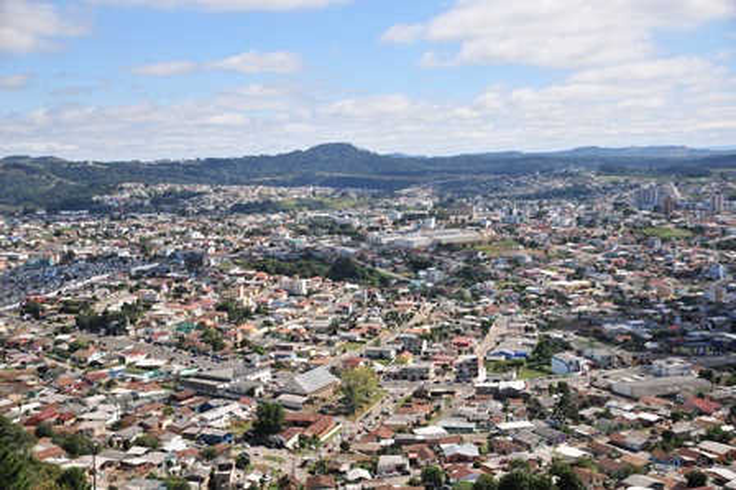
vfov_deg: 28.0
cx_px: 368
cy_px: 245
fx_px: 981
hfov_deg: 41.1
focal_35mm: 48
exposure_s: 1/2000
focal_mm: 32
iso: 220
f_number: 4.2
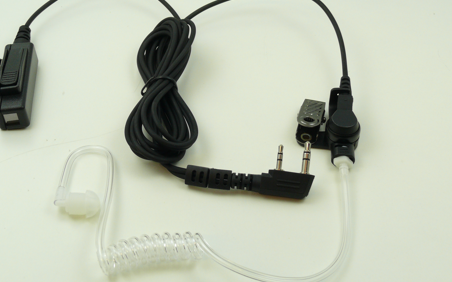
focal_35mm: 72
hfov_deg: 28.6
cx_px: 192
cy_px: 123
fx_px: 887
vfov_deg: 18.1
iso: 100
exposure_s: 1/25
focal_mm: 11.2
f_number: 5
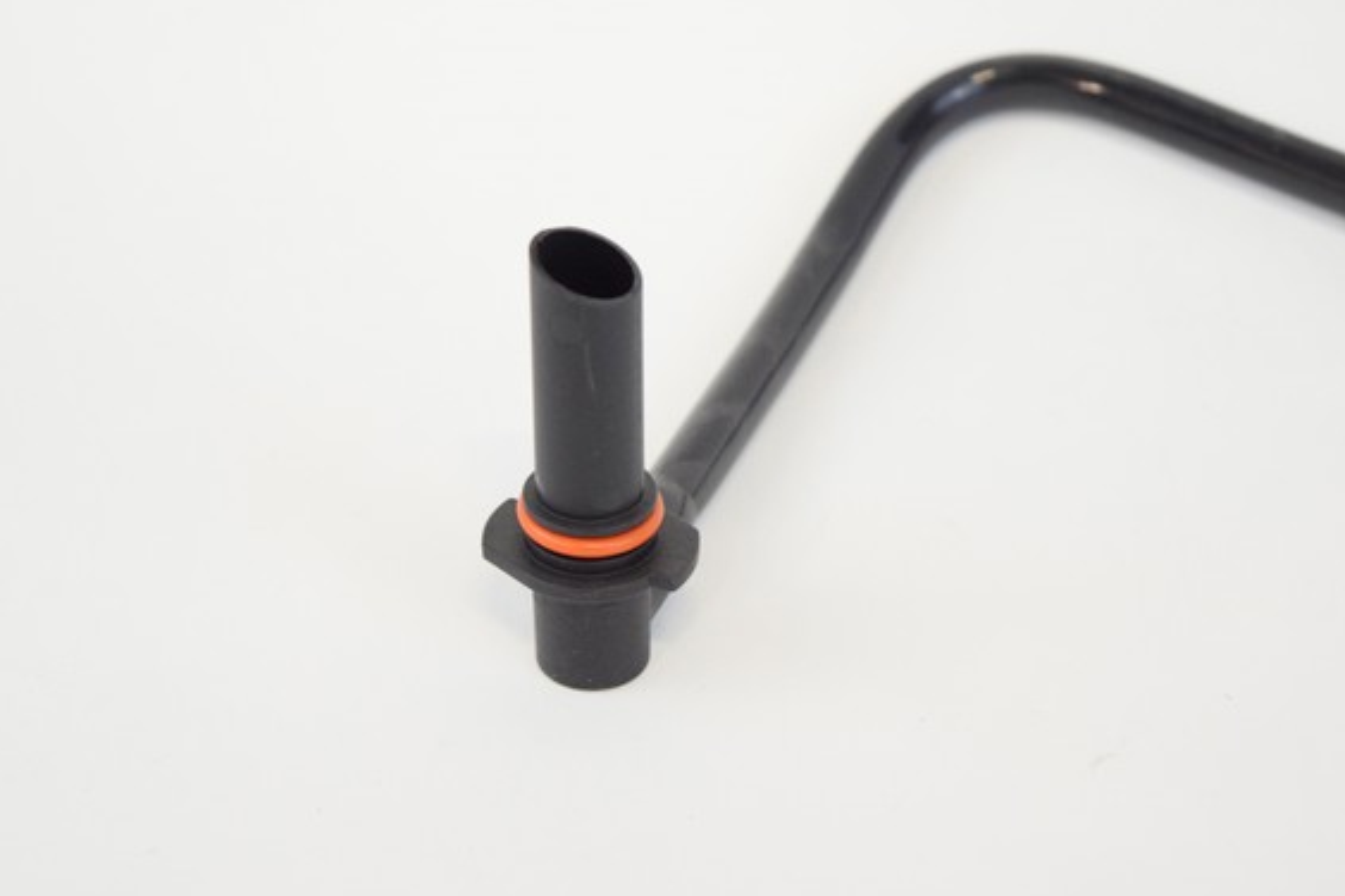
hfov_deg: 21.8
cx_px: 630
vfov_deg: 14.6
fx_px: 3495
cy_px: 421
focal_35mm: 94
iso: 1400
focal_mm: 55
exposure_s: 1/60
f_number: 5.6
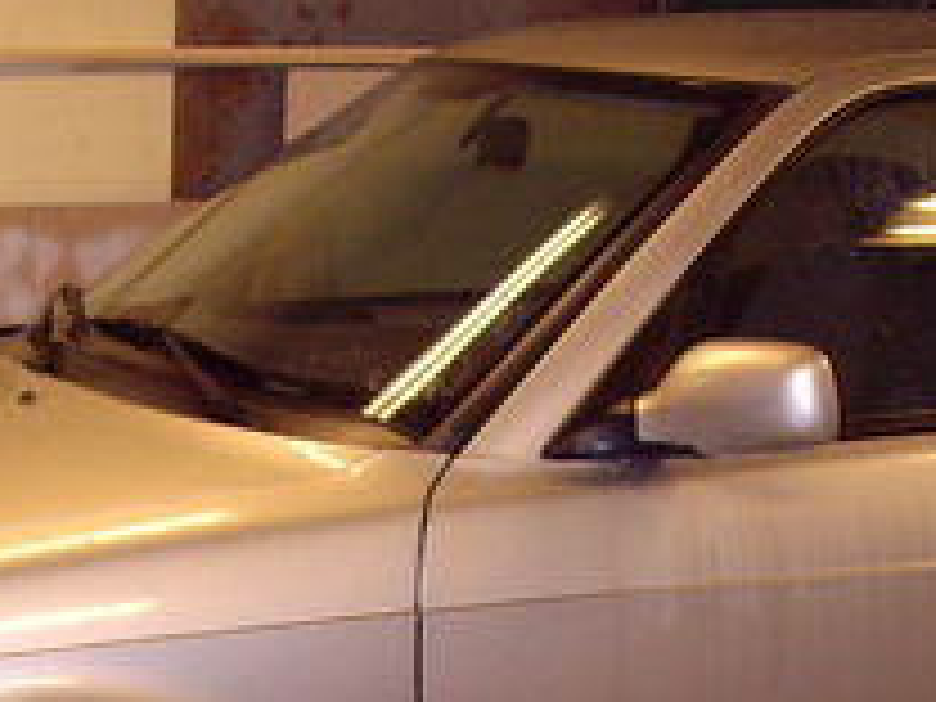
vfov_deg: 12.5
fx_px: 3164
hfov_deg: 16.8
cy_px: 747
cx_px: 418
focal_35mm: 117
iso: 200
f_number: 2.7
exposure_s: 1/40
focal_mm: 6.2
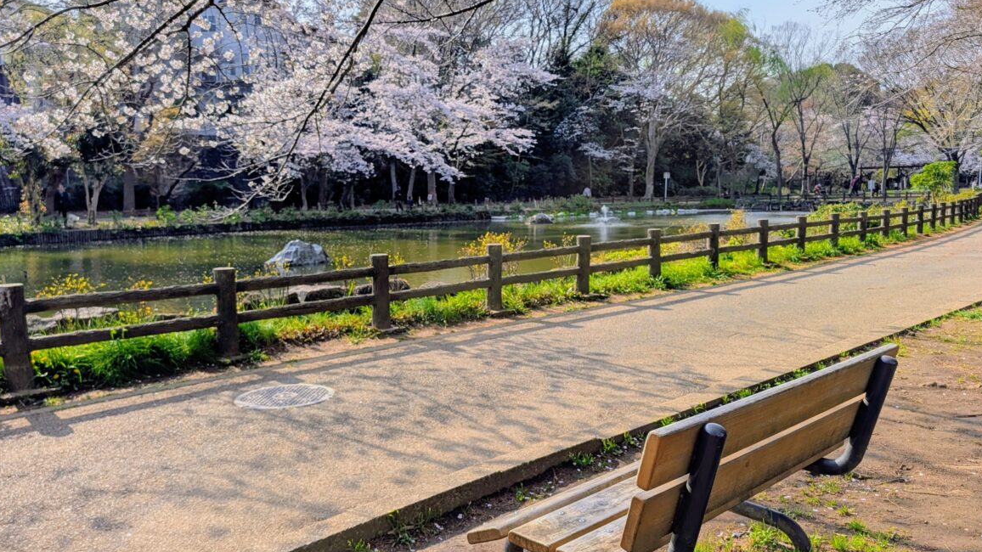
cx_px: 468
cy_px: 296
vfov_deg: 40.1
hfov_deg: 66.0
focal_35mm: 29
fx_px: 755
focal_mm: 6.9
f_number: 1.68
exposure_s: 1/1127
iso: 17
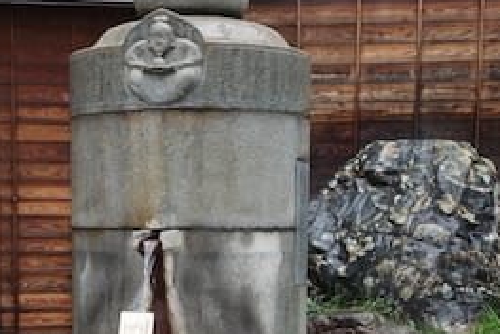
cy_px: 349
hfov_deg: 27.7
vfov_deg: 18.2
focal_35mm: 73
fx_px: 1015
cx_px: 224
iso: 125
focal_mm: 8.82
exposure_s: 1/80
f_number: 3.2
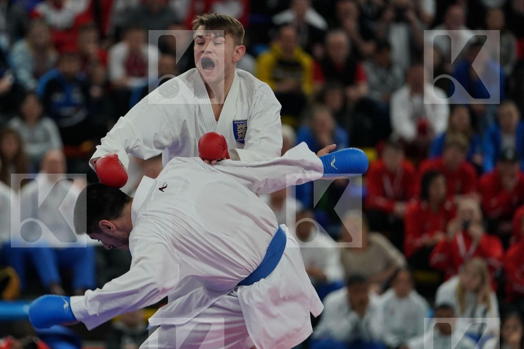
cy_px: 211
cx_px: 186
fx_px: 4061
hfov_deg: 7.4
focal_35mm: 279
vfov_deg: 4.9
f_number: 2.8
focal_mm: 200
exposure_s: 1/1000
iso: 1250
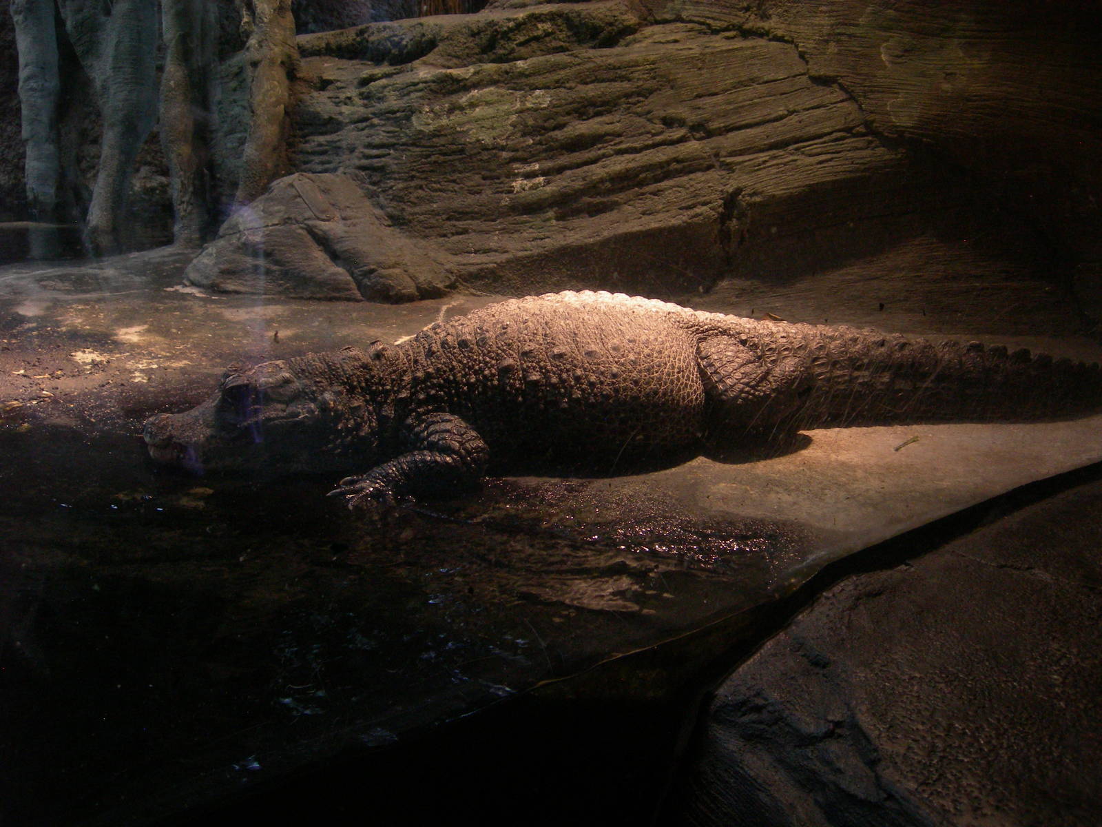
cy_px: 414
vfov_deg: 37.7
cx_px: 551
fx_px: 1210
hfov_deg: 49.0
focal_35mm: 38
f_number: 2.8
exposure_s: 1/60
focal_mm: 7.8
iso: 200
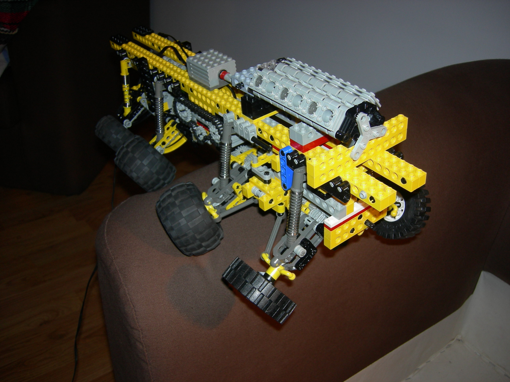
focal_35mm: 36
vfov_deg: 39.7
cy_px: 191
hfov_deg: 51.4
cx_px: 255
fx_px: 530
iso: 64
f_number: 2.7
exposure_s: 1/60.1
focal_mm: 7.5
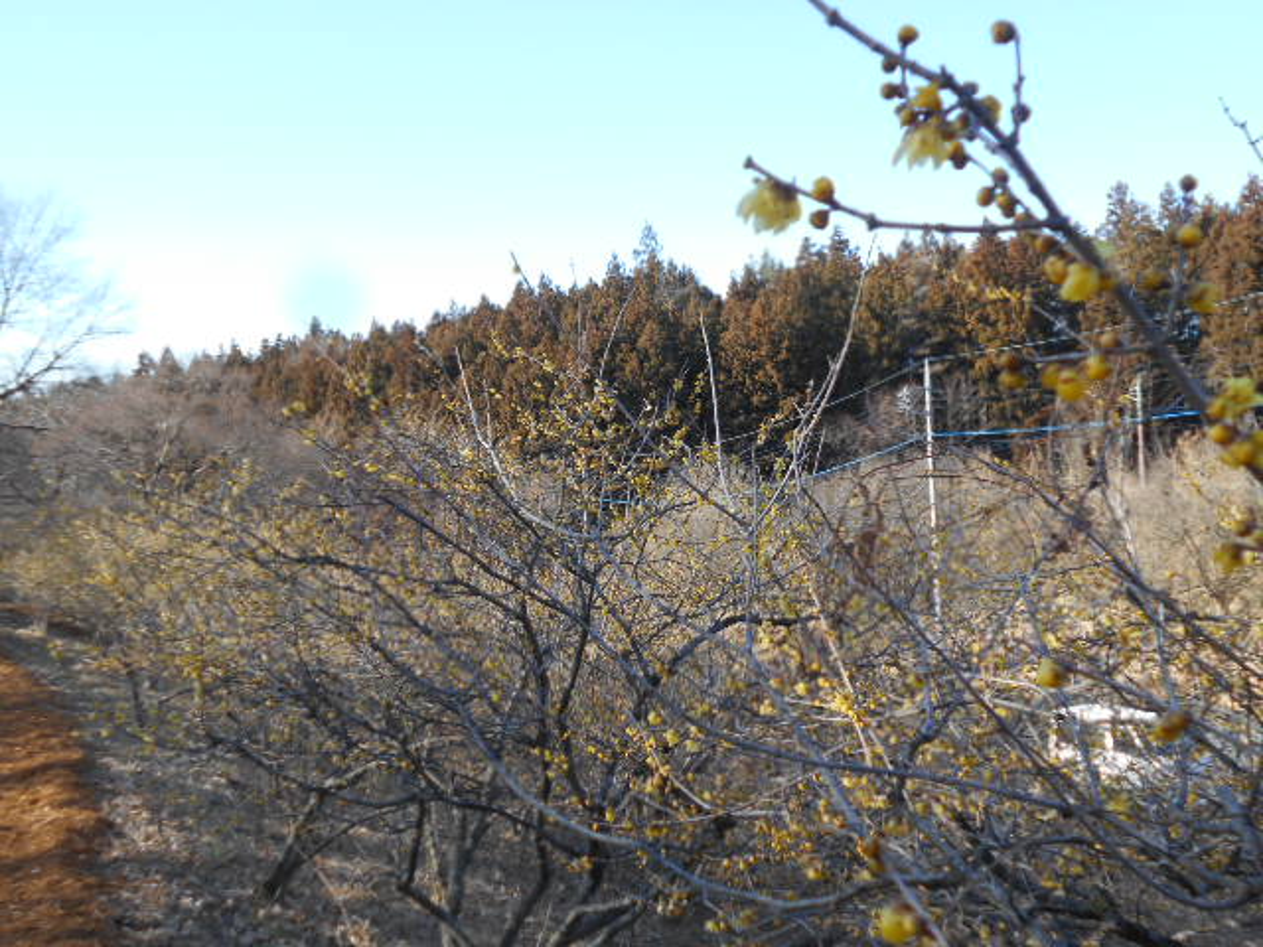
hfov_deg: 47.9
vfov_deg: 36.8
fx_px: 1423
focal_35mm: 39
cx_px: 632
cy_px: 474
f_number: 3.9
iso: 80
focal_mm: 6.7
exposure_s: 1/200
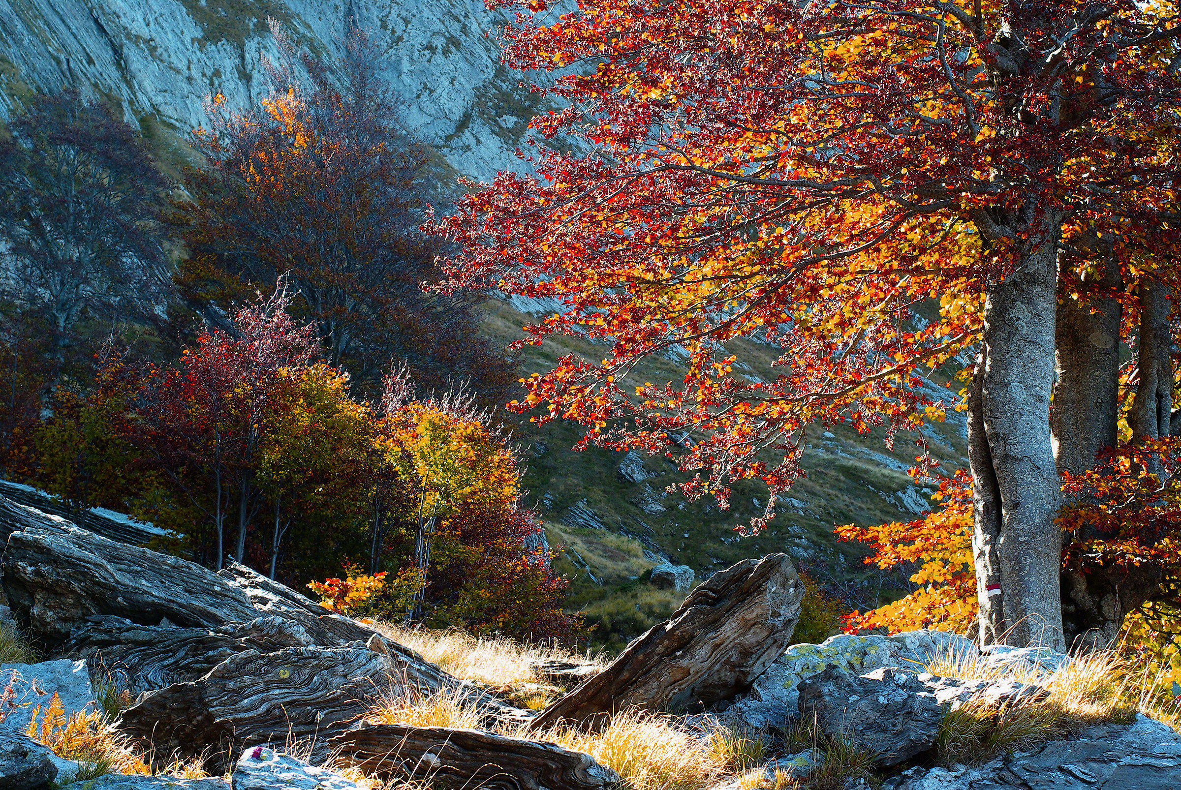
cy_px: 395
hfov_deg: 53.1
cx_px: 590
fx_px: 1182
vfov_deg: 37.0
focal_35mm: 36
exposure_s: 1/45
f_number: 6.7
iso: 400
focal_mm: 24
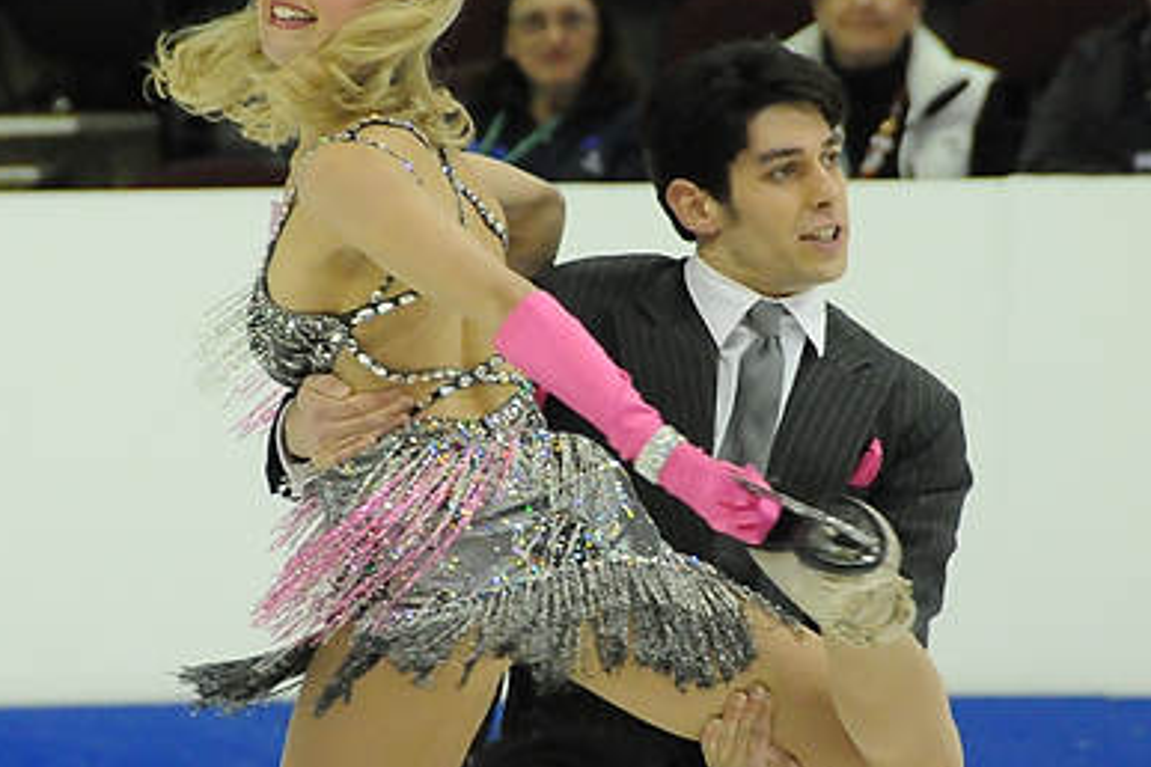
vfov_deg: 2.2
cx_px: 556
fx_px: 19821
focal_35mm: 620
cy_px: 441
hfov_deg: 3.3
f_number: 5.6
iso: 3200
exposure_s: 1/800
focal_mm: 200
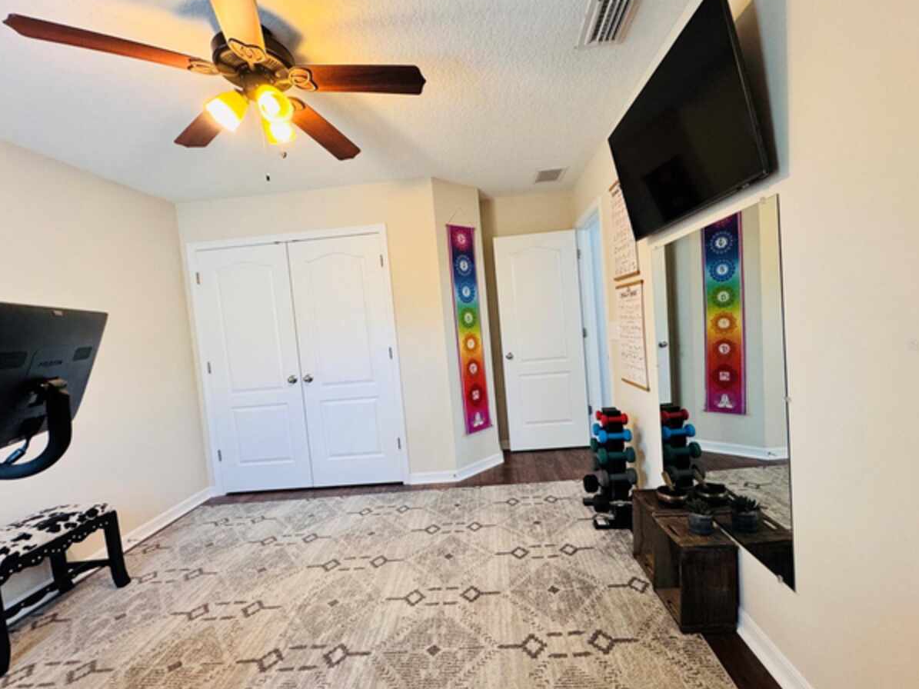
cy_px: 344
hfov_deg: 98.1
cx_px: 474
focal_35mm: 15
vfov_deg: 81.7
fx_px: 398
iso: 250
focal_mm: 2.22
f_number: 2.2
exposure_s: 1/120
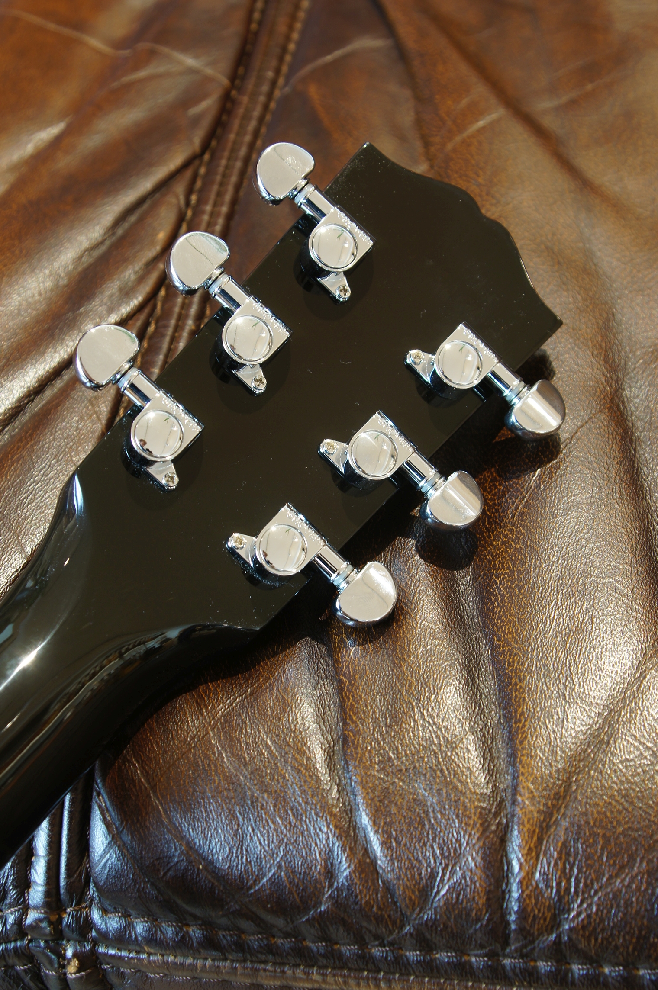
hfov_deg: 18.1
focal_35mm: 75
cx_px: 329
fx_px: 2061
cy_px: 495
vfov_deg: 27.0
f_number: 7.1
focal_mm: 50
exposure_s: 1/2.5
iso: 100
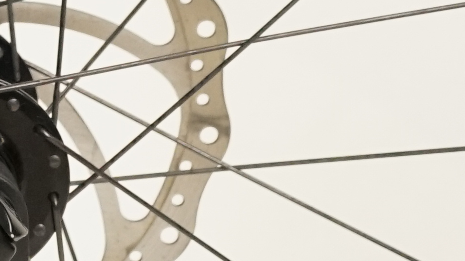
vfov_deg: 4.4
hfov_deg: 7.7
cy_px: -560
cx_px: -554
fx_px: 3243
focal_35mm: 263
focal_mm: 40
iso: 2500
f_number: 5.6
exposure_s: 1/200
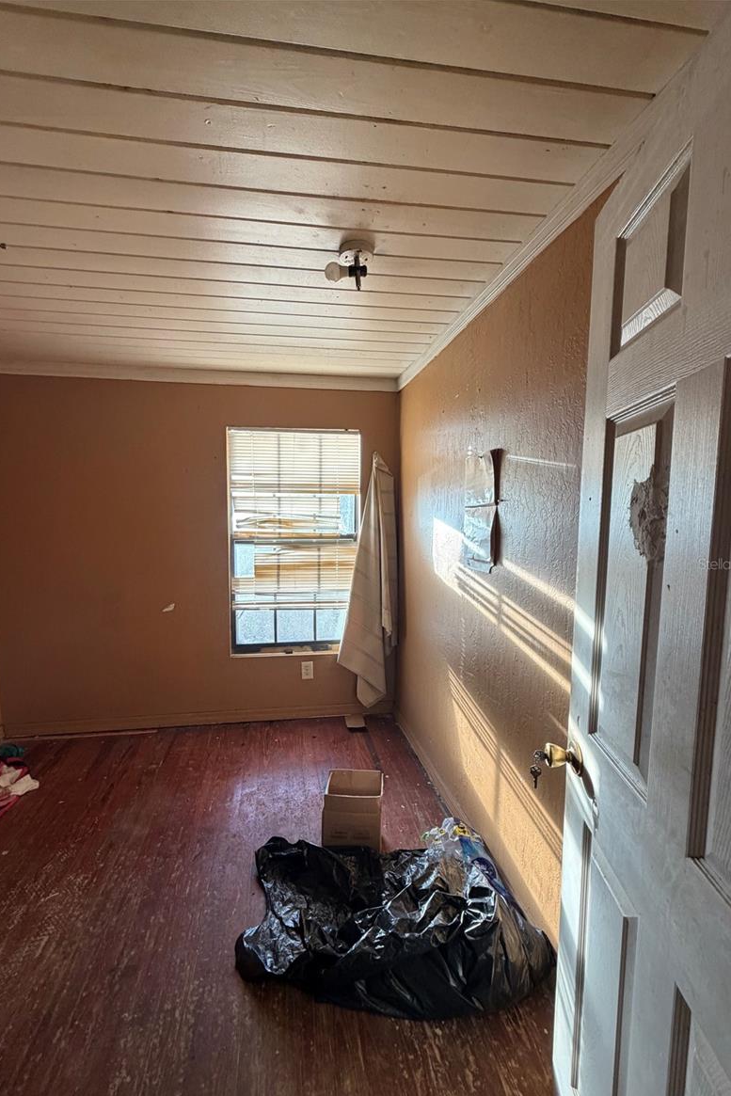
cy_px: 564
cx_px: 342
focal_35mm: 15
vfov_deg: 100.4
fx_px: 457
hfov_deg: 77.2
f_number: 2.2
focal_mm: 2.22
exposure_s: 1/121
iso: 250
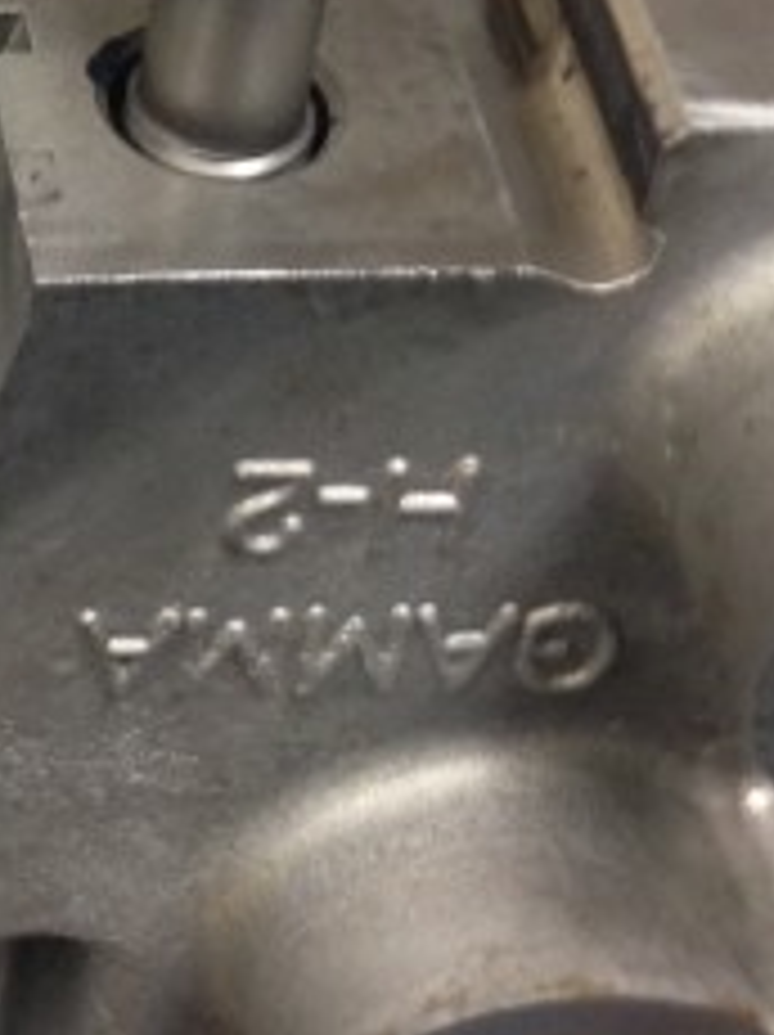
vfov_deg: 13.2
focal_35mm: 147
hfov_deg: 9.5
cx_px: -702
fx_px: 4391
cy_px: -40
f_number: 2.4
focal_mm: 4.12
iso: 100
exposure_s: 1/20
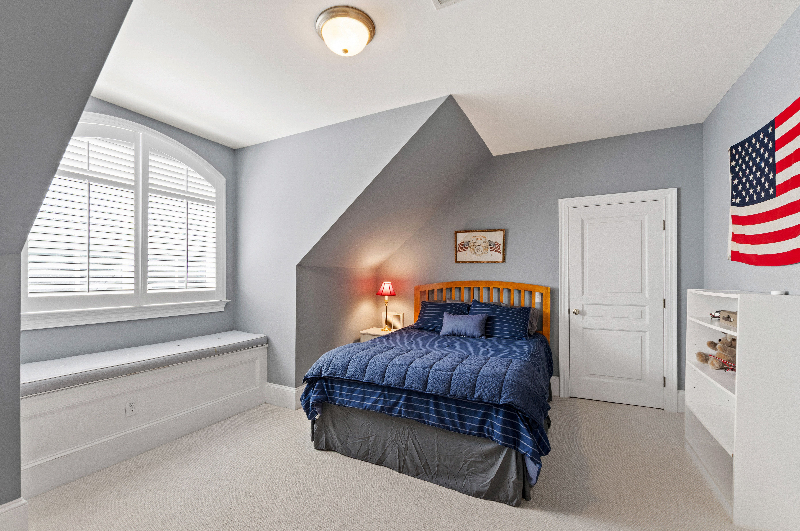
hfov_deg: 100.5
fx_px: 333
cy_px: 266
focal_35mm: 15
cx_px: 400
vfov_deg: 77.2
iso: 100
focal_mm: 10
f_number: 8
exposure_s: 1/2.5
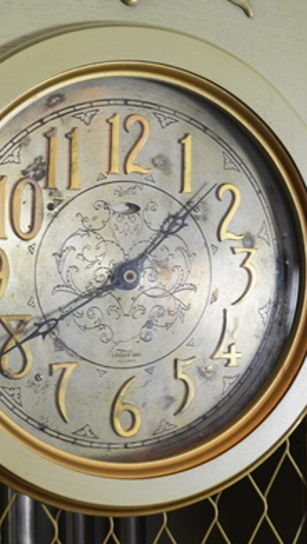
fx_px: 968
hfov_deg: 17.9
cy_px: 272
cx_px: 91
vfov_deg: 31.4
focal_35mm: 67
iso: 640
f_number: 4.5
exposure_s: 1/60
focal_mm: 28
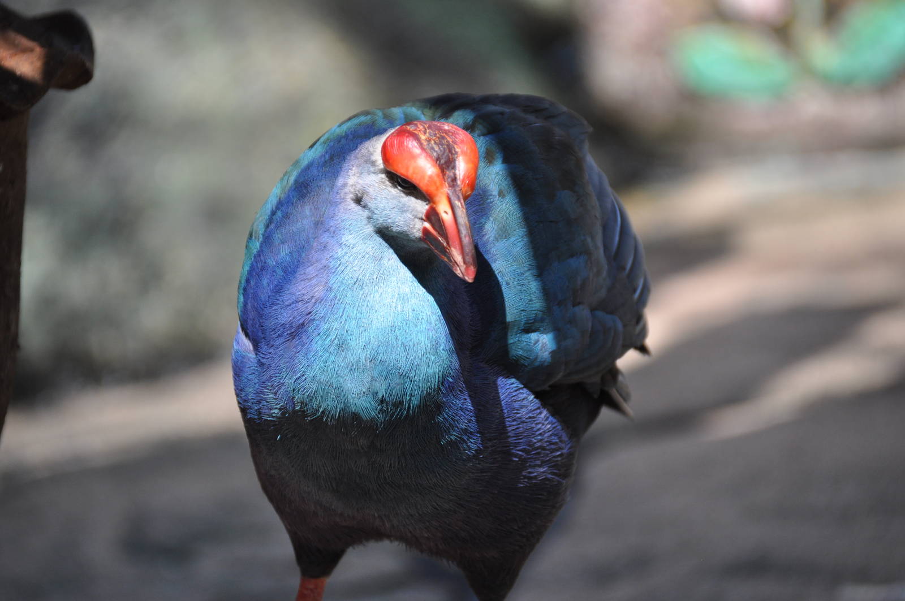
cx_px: 452
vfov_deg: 3.0
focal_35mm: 450
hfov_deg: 4.6
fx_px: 11300
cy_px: 300
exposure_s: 1/250
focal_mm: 300
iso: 400
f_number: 5.6
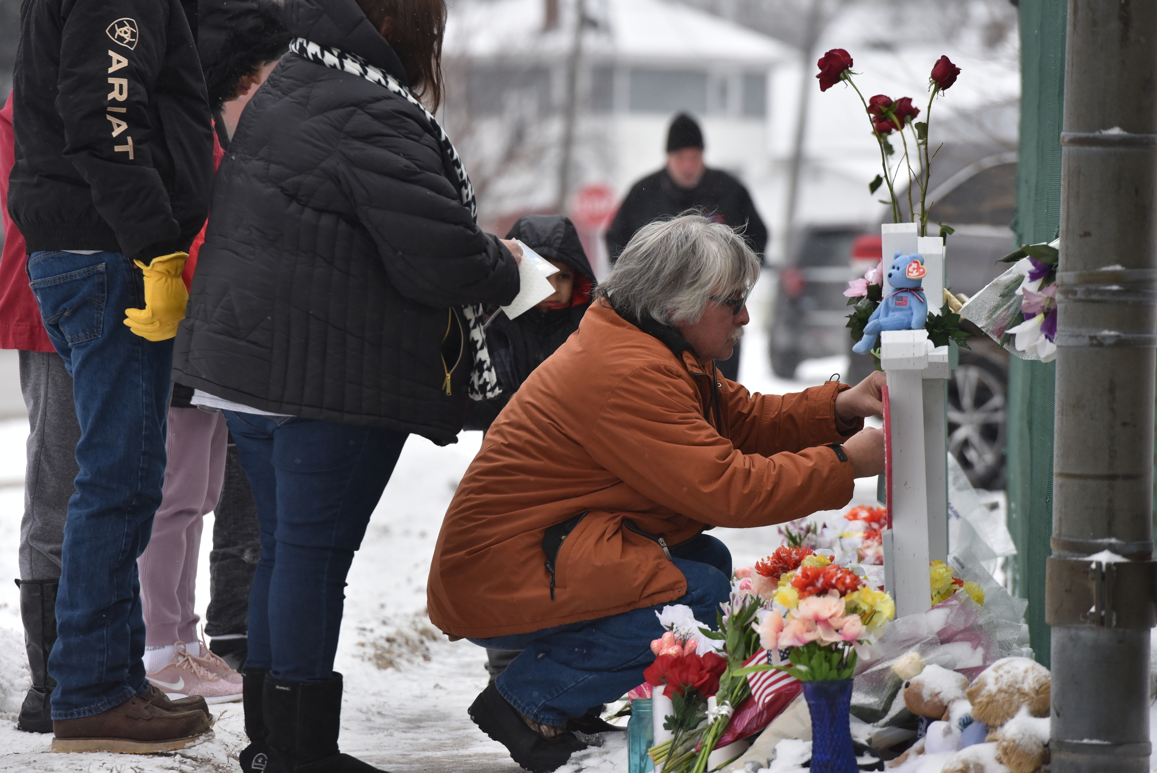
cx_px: 578
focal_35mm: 200
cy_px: 386
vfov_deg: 6.9
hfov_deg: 10.3
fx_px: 6430
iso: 1000
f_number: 5
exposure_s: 1/1250
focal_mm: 200
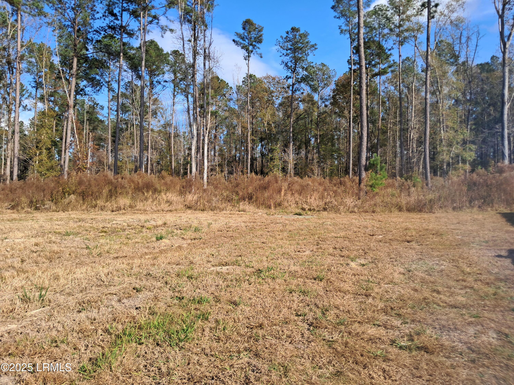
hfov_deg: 65.3
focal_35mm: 27
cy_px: 192
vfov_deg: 51.4
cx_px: 257
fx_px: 401
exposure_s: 1/395
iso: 50
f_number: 1.8
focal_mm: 4
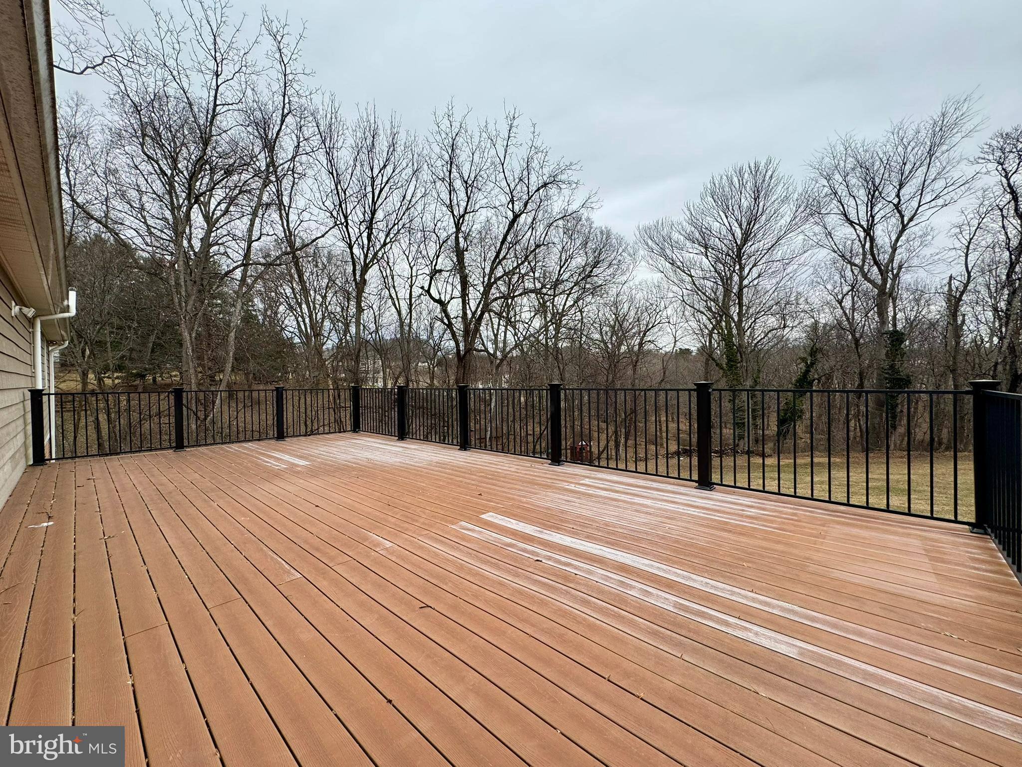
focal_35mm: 14
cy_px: 384
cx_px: 511
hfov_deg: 102.1
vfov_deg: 85.7
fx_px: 413
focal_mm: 2.22
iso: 40
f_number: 2.2
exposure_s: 1/397
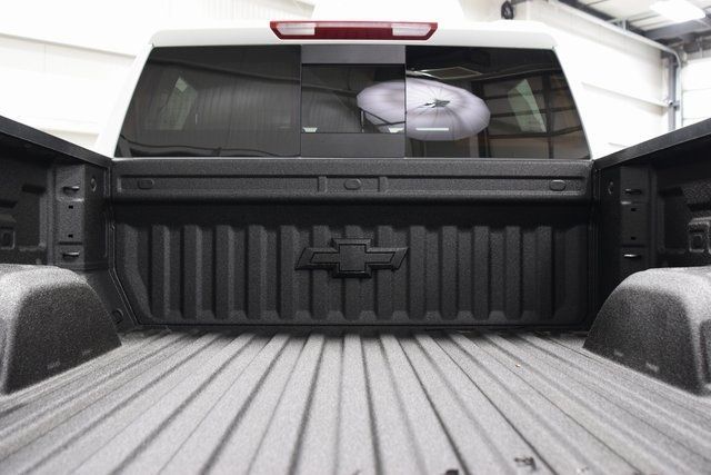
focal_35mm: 36
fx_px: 711
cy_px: 238
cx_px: 356
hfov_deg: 53.1
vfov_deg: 36.9
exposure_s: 1/60
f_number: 3.5
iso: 1600
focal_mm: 24
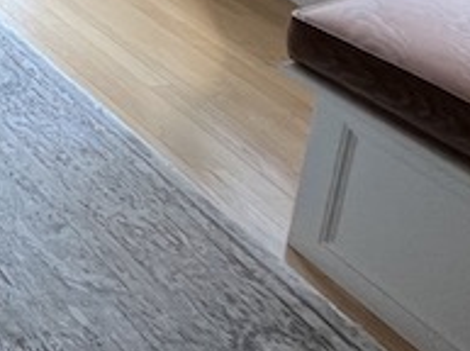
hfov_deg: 19.8
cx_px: -453
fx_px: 732
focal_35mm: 54
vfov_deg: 18.9
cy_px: -322
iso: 160
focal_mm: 1.57
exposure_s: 1/120
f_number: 1.8
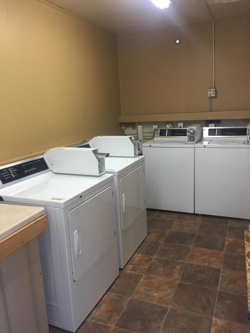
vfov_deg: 61.7
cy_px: 166
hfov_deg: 48.2
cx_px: 125
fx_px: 279
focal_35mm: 29
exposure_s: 1/30
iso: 100
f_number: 2.2
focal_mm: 4.15
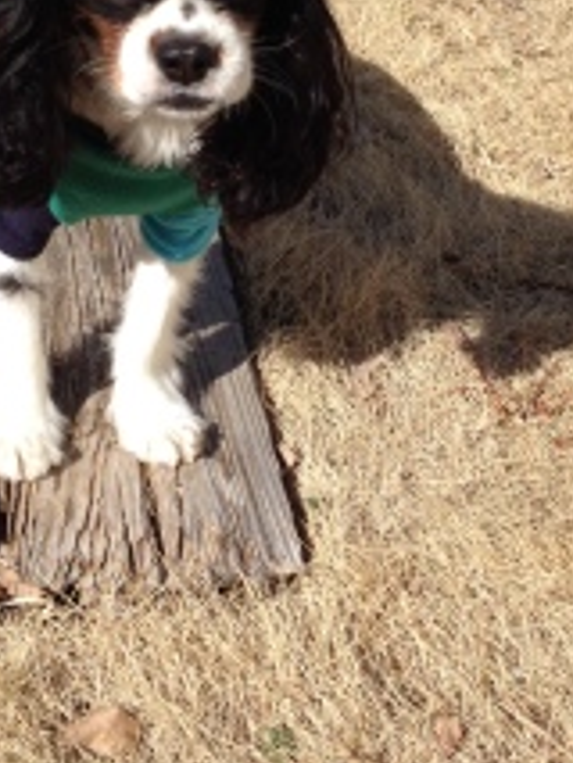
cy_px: 186
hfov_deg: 18.0
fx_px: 1808
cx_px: 227
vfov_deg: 23.6
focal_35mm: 82
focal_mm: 4.28
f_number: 2.4
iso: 50
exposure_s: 1/2123
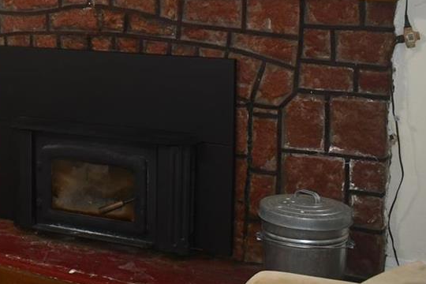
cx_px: -113
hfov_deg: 22.9
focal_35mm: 80
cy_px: 25
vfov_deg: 16.8
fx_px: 947
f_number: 3.5
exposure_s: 1/60
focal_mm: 18
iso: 720
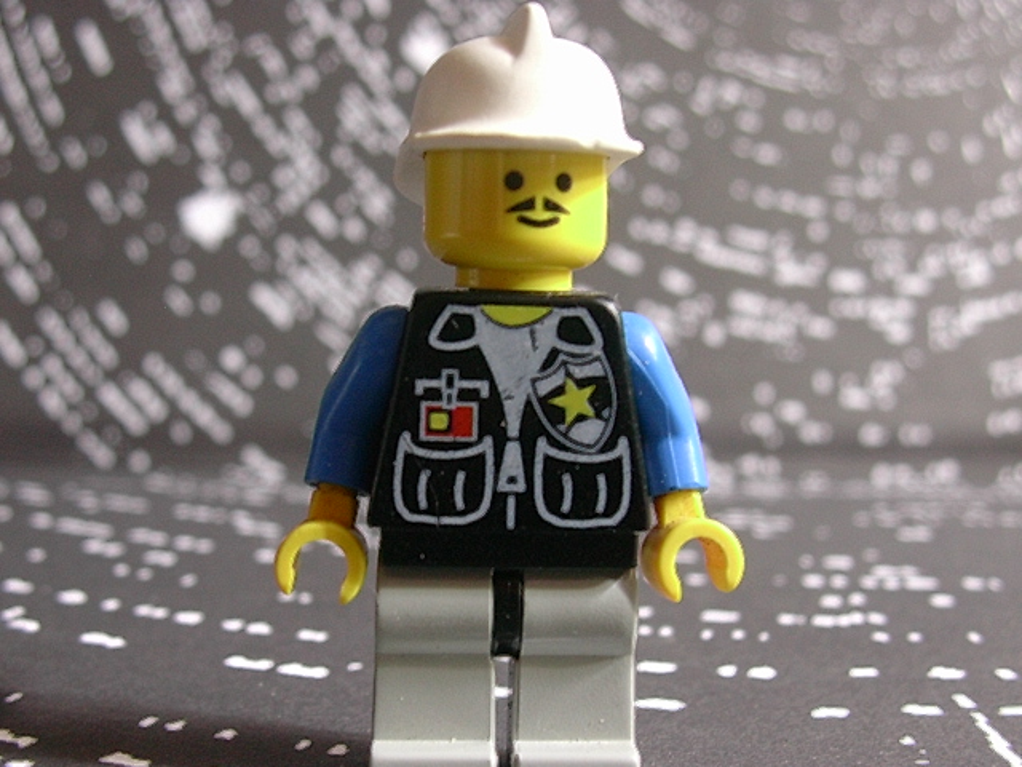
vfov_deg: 32.2
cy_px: 384
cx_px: 511
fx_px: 1329
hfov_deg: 42.1
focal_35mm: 45
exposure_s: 1/4
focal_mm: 6.7
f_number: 2.9
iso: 89
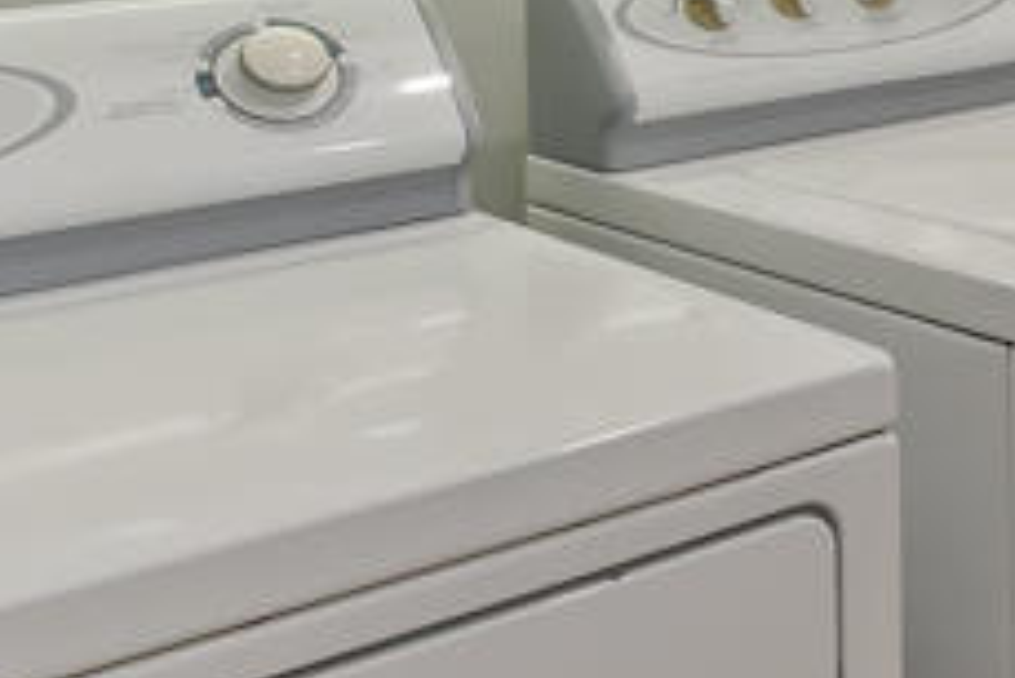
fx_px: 1890
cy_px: -379
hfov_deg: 23.1
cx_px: 1591
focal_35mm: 67
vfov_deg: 17.9
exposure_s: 1/30
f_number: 9
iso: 400
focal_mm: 10
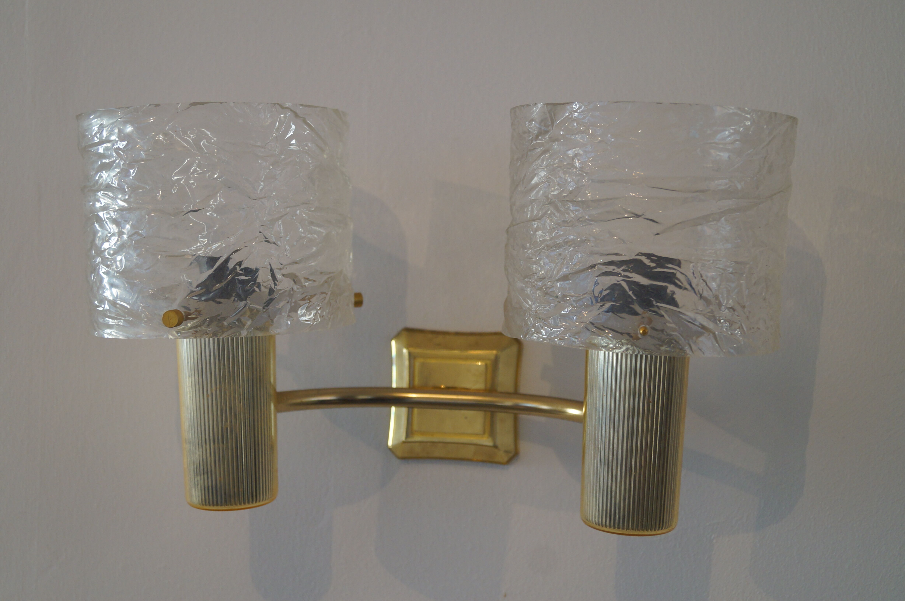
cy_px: 300
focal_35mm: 45
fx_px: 1130
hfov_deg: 43.6
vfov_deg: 29.8
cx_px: 452
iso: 500
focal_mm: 30
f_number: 4.5
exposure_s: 1/60
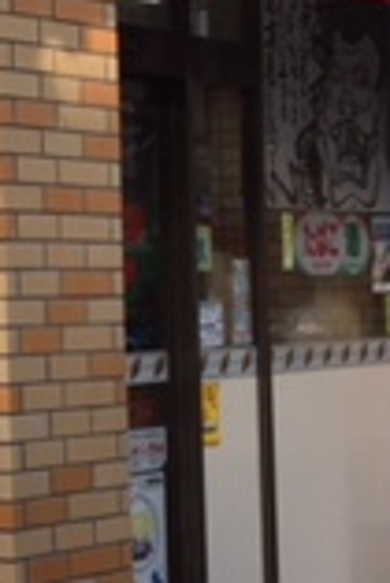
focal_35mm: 123
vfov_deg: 16.6
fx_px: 1994
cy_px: 249
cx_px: -394
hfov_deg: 10.3
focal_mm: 4.15
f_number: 2.2
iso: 32
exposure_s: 1/775
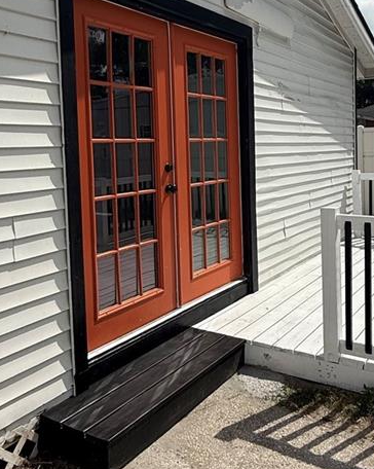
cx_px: 244
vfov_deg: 49.8
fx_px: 499
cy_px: 176
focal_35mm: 36
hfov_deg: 40.7
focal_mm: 2.22
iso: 50
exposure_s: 1/5155
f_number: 2.2
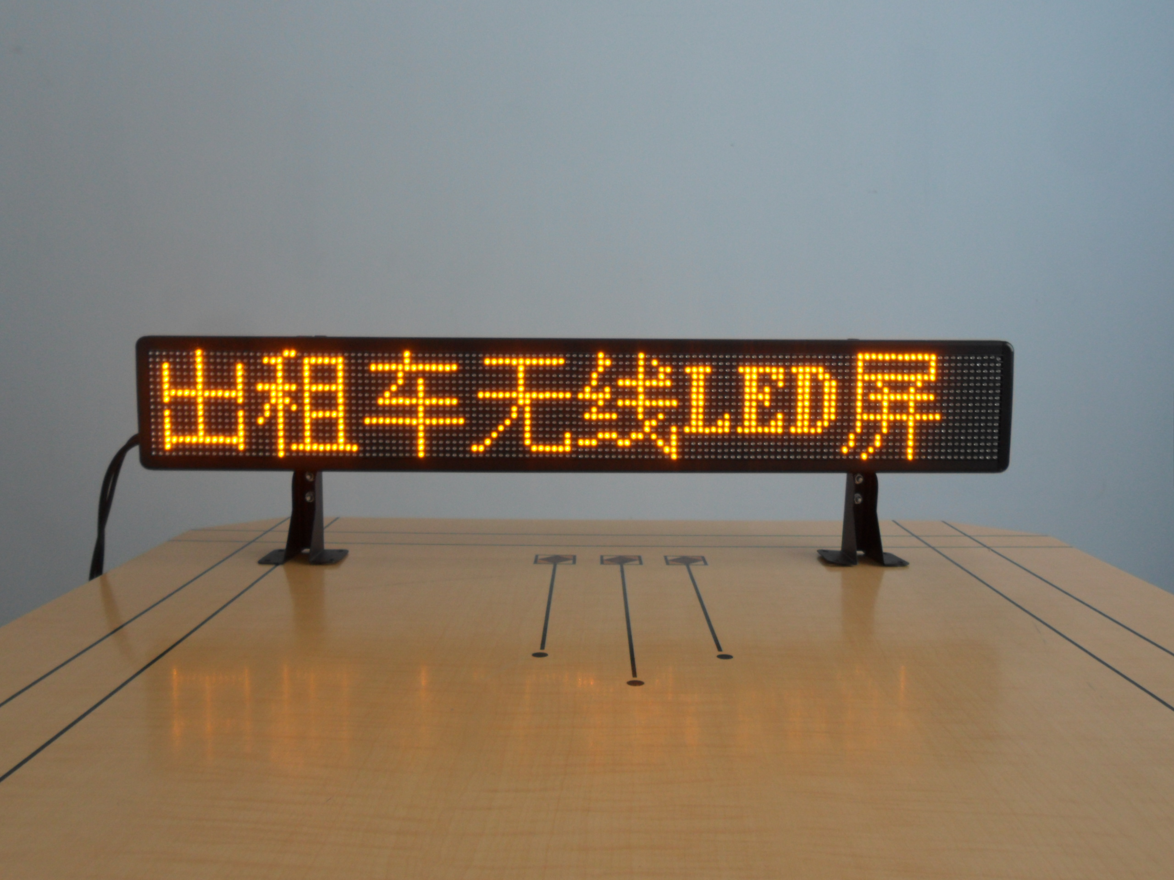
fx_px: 1085
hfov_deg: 56.8
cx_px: 587
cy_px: 440
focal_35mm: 32
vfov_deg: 44.2
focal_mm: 5.7
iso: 80
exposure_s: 1/45
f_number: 3.7
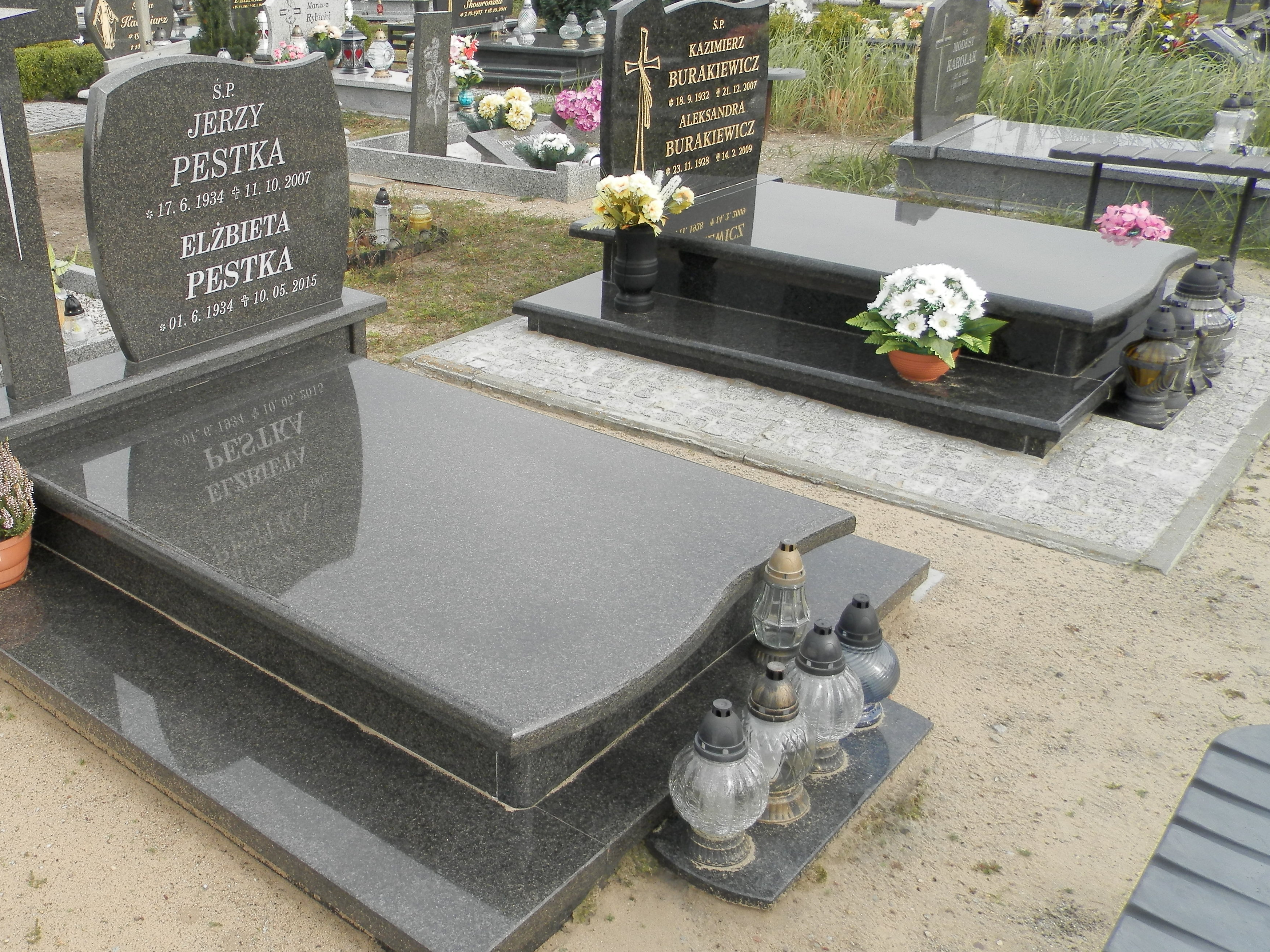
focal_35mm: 33
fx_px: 1211
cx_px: 435
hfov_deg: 54.4
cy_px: 481
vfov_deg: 42.9
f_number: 3.1
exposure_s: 1/500
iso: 80
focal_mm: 4.5
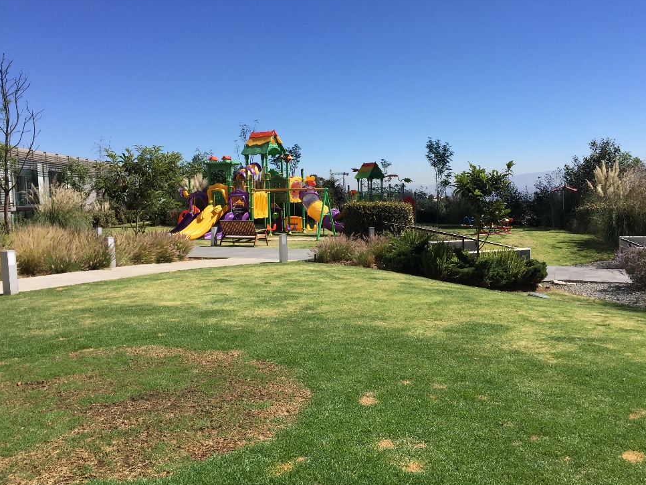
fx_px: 597
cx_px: 344
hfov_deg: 56.8
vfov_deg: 44.2
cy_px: 225
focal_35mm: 32
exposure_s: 1/2198
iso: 32
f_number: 2.2
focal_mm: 4.15
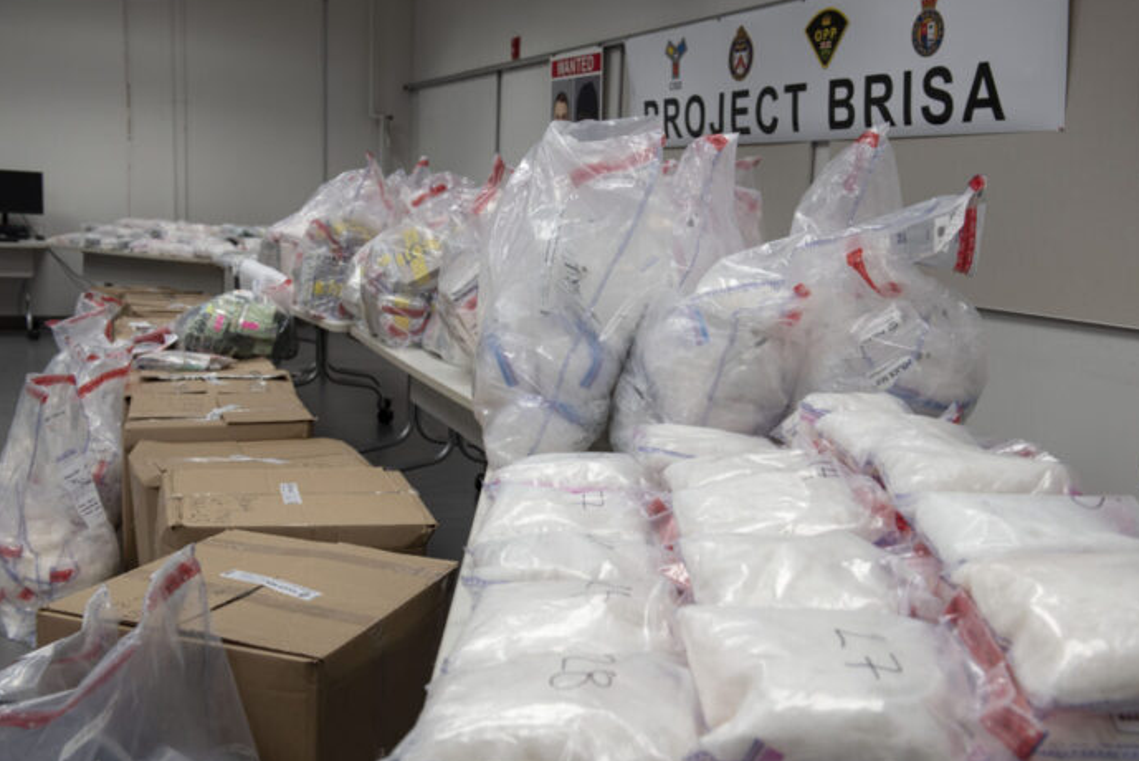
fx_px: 1171
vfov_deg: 36.0
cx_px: 605
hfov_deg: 51.8
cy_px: 390
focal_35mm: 37
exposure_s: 1/60
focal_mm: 34
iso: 500
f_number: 5
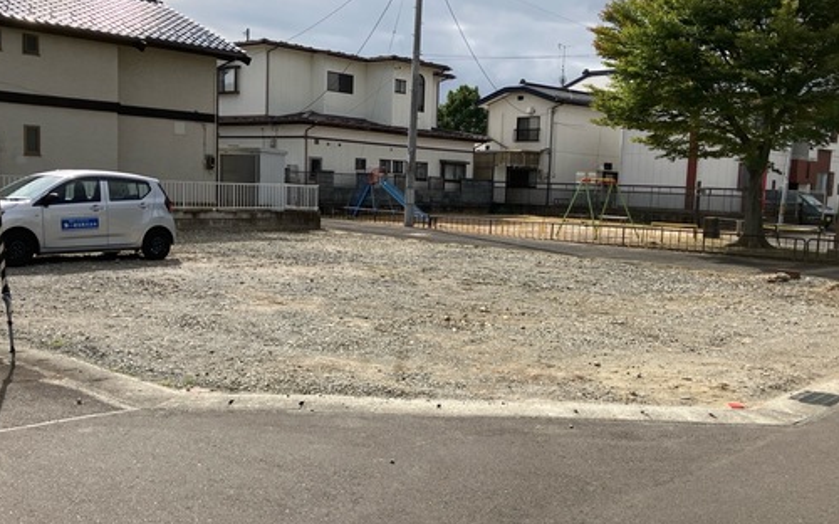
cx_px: 438
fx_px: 868
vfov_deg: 33.5
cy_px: 292
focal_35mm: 38
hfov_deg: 51.5
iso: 32
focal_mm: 3.99
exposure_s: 1/2315
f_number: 1.8
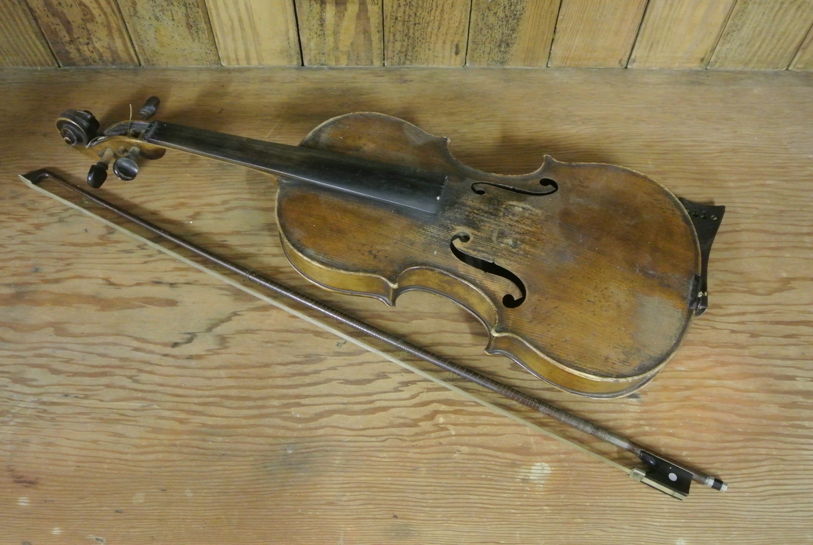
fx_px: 791
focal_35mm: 35
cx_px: 406
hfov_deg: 54.4
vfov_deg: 38.0
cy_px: 272
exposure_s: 1/10
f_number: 4
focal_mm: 13.1
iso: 3200
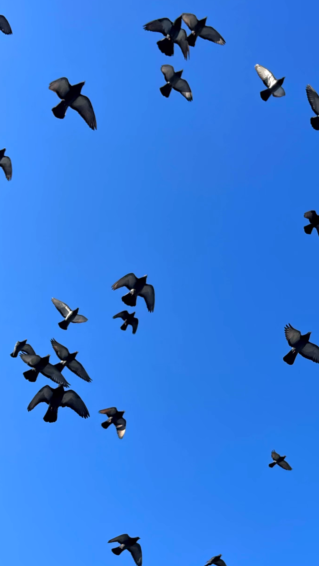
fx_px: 707
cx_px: 269
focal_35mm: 47
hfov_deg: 24.9
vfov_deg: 42.9
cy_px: 396
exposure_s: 1/813
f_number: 1.6
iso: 32
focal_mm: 5.1
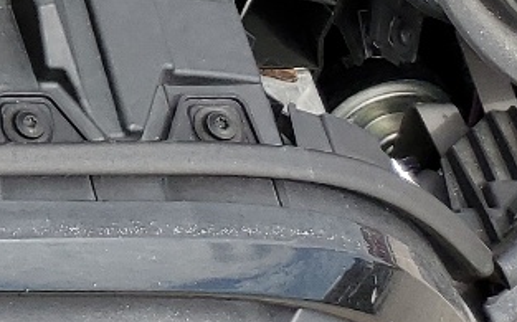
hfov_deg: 12.7
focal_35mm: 141
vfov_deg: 8.2
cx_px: -575
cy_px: -543
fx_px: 1985
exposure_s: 1/1667
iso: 50
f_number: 1.5
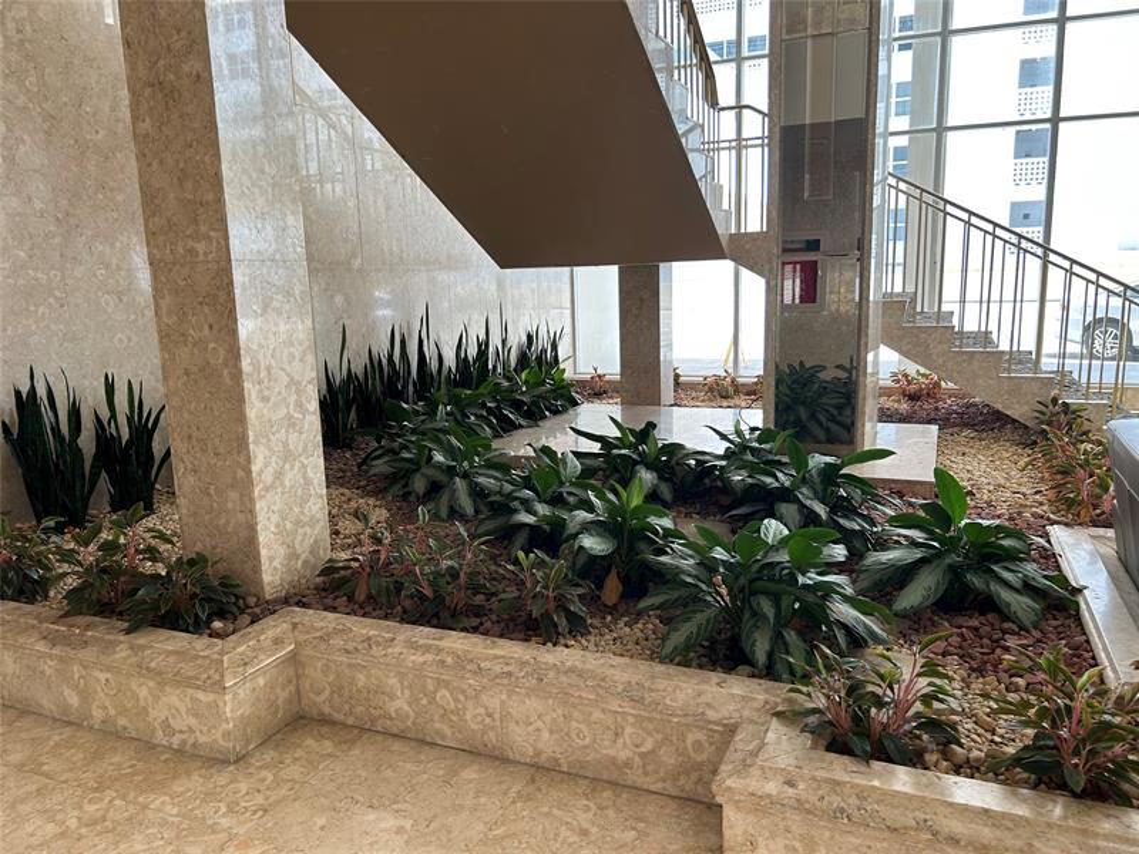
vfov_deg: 53.1
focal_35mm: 26
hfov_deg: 67.3
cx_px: 570
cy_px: 427
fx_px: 856
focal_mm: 5.7
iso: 40
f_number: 1.5
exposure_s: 1/120
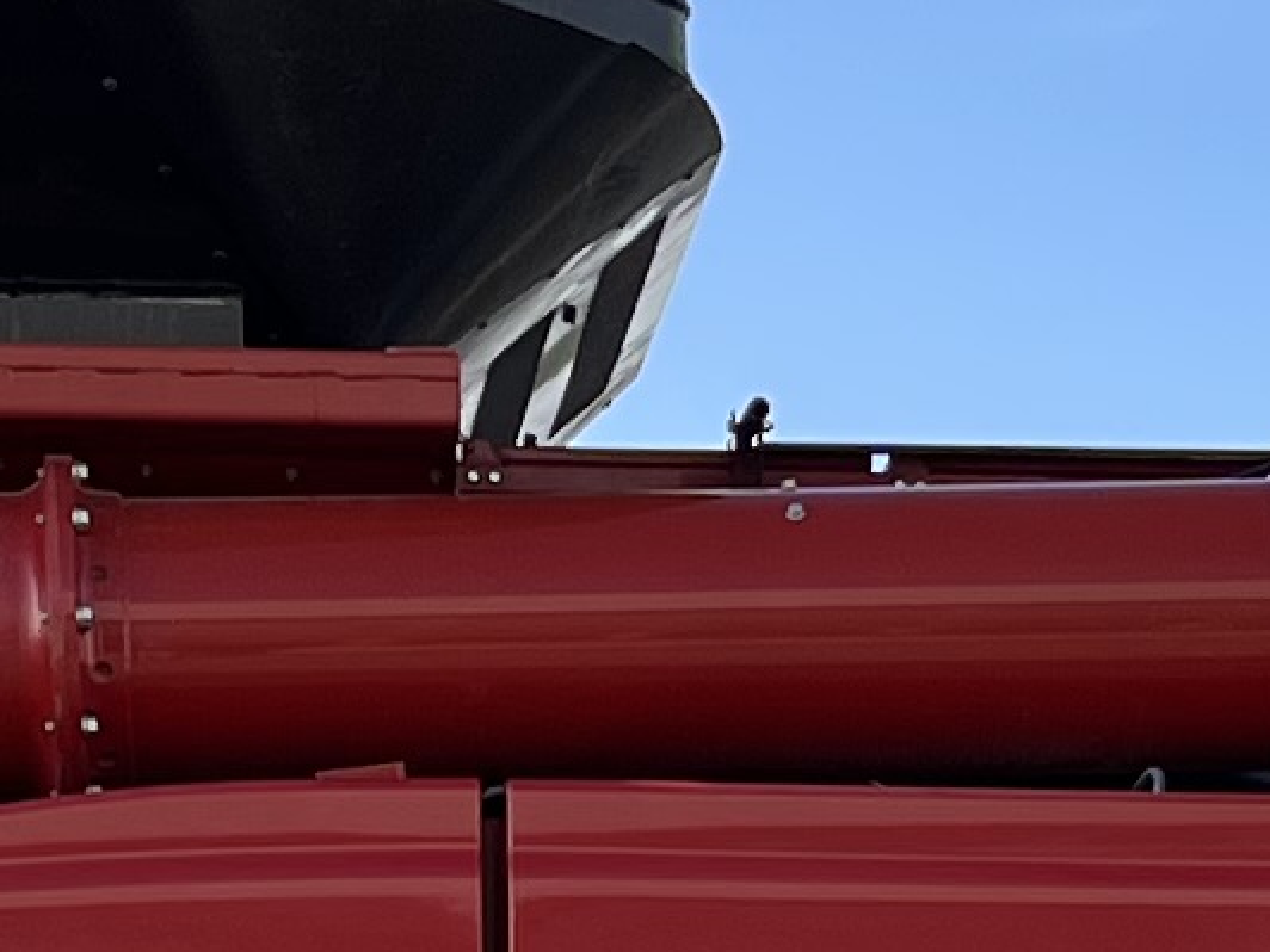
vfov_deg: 7.2
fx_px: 7228
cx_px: 1031
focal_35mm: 197
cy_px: 1928
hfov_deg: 10.0
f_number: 1.6
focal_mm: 5.1
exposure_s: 1/1623
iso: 50
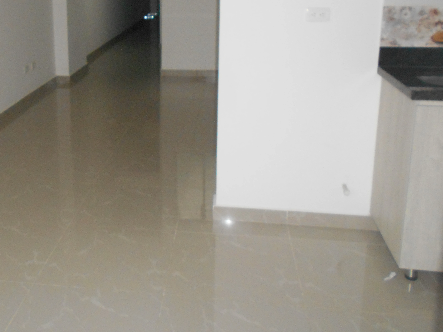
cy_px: 87
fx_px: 538
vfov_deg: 33.7
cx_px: 122
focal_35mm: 42
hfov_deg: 43.6
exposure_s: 1/25
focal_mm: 4.6
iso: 320
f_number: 3.2
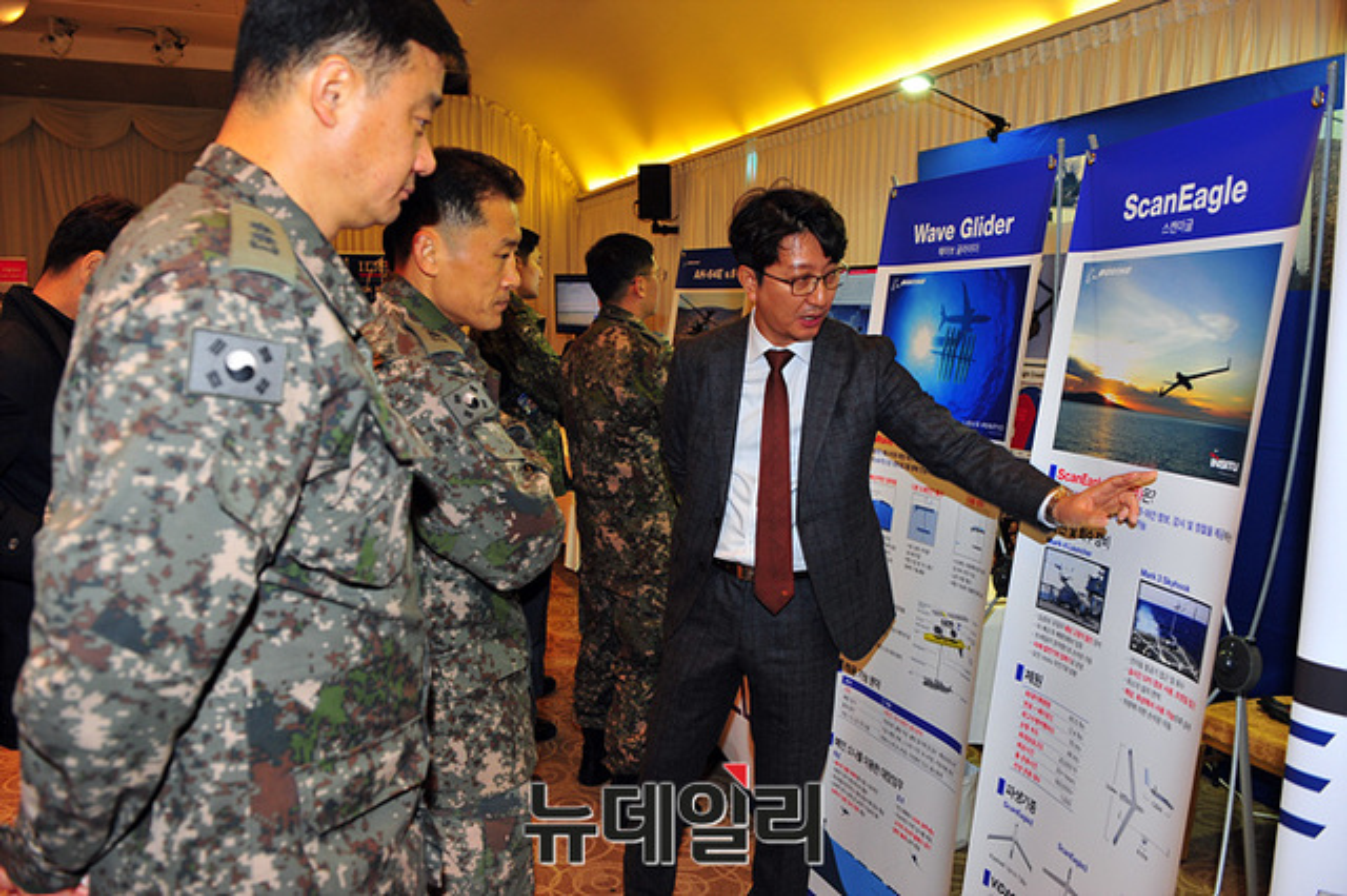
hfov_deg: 63.7
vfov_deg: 44.9
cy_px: 448
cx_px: 674
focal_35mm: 29
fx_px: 1084
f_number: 5
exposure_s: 1/60
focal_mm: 29
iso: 640
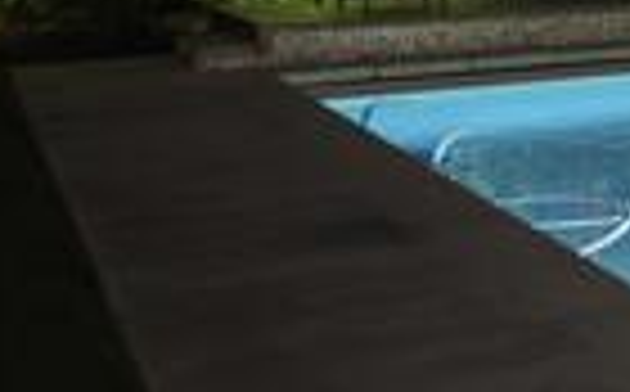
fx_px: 1440
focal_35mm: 84
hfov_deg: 17.7
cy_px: -11
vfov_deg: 15.2
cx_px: 1251
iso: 100
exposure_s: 25
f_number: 5
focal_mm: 18
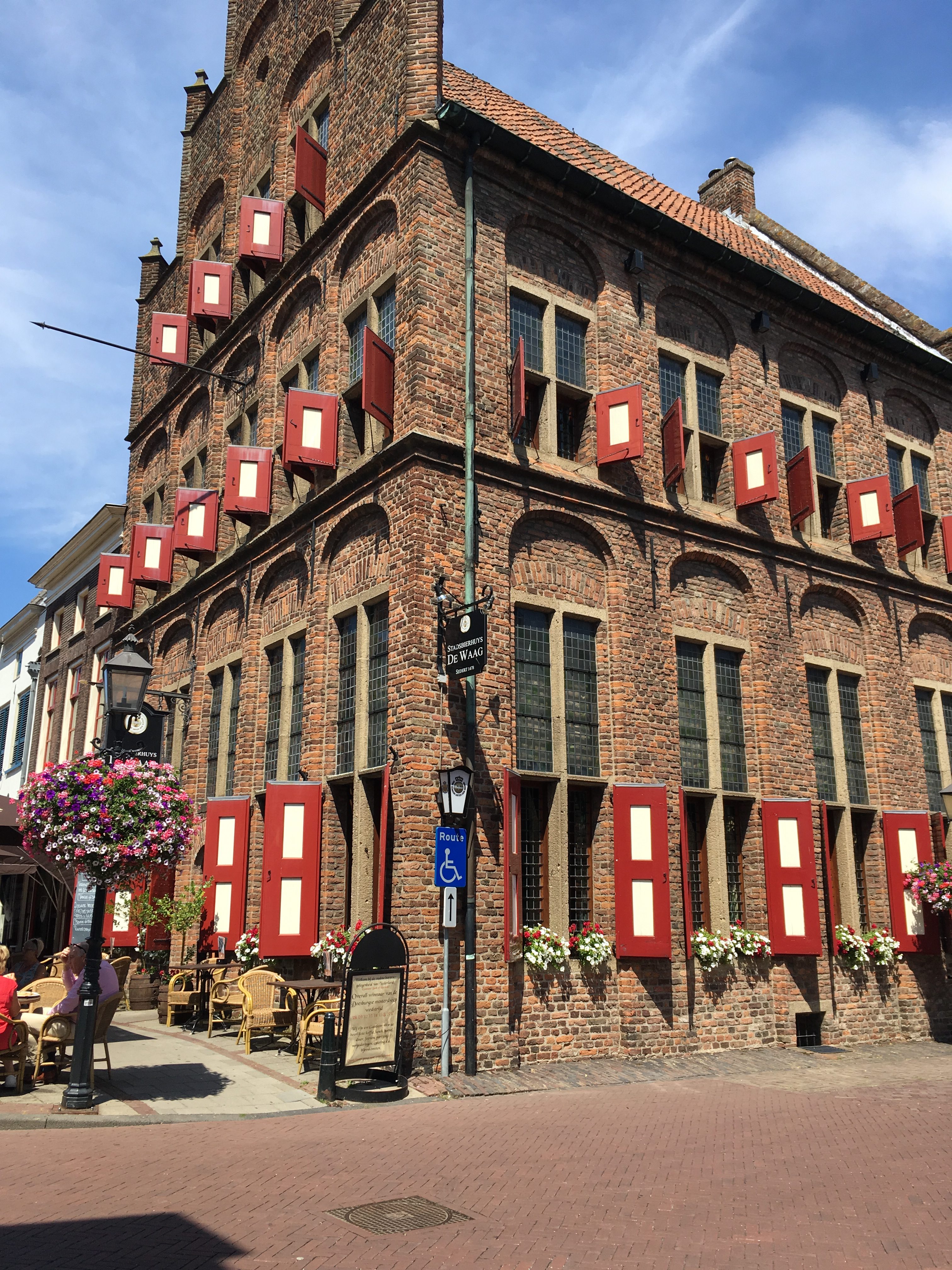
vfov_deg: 61.7
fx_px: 1063
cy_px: 635
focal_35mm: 29
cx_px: 476
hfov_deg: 48.2
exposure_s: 1/1166
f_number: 2.2
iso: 25
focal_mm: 4.15
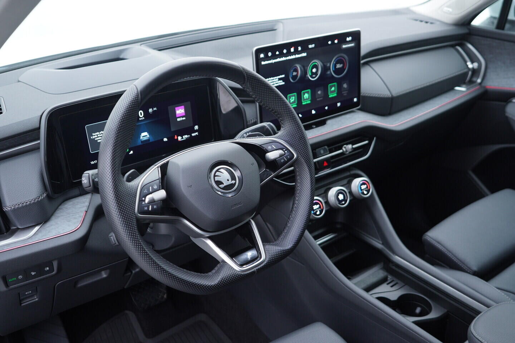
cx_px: 258
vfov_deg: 36.9
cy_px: 172
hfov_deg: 53.1
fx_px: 515
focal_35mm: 36
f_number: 2.8
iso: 200
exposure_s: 1/40
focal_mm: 24
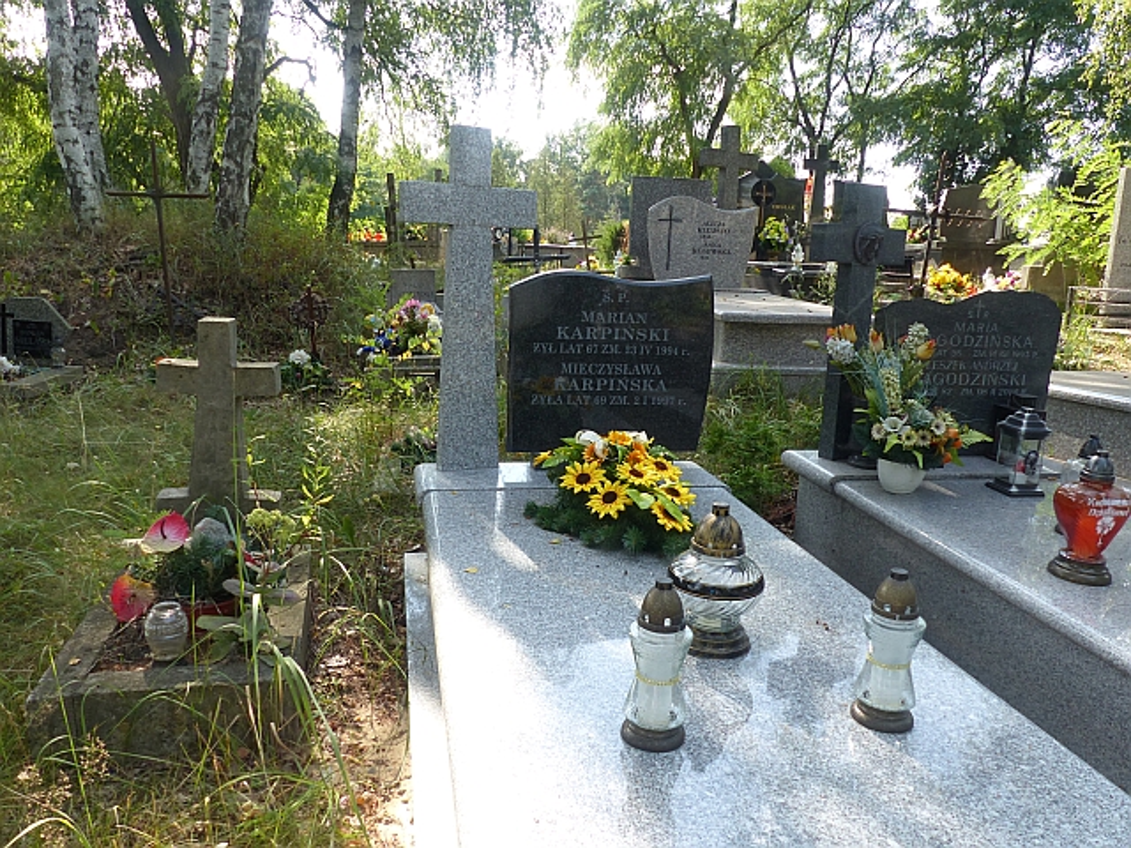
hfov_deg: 69.4
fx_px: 817
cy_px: 424
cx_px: 566
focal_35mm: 25
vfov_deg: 54.9
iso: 100
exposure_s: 1/125
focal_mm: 4.5
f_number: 4
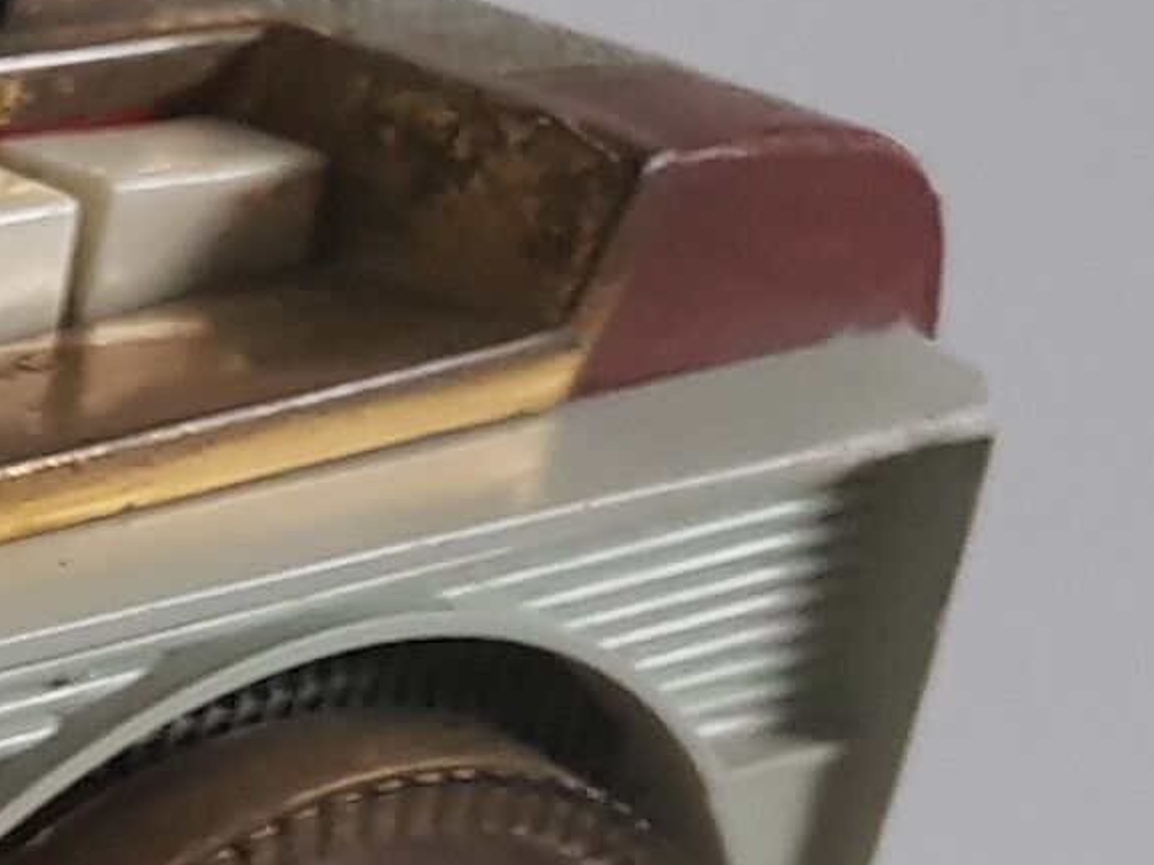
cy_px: 1492
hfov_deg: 12.4
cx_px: -1513
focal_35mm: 130
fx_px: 4334
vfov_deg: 10.8
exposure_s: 1/10
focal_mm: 4.2
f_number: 1.7
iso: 250
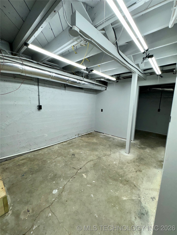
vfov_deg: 102.1
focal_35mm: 14
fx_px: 95
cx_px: 88
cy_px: 118
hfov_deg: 85.7
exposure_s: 1/122
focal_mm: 2.22
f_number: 2.2
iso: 100
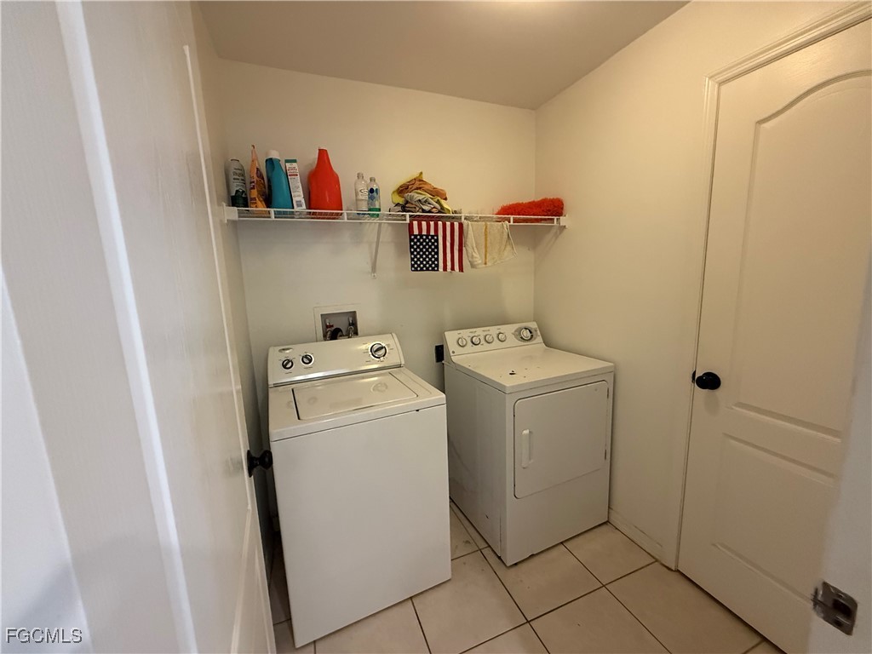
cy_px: 327
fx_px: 353
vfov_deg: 85.7
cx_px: 436
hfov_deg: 102.1
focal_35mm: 14
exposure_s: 1/60
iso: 640
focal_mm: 2.22
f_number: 2.2
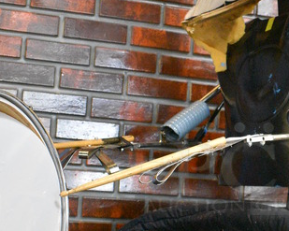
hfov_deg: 24.9
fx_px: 641
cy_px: 166
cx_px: 239
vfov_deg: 20.3
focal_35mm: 75
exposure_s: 1/125
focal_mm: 18
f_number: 3.5
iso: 5600
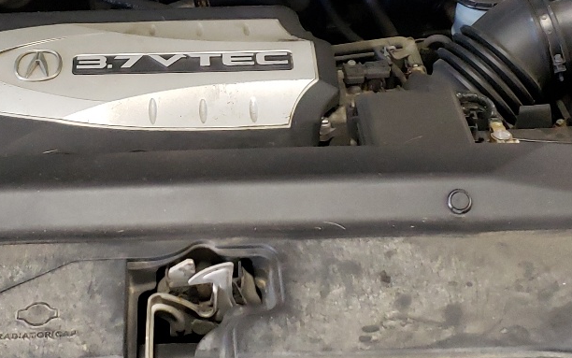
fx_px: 1123
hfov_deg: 28.4
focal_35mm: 72
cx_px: 196
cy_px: 138
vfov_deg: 18.1
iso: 279
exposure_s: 1/60.2
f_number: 1.5
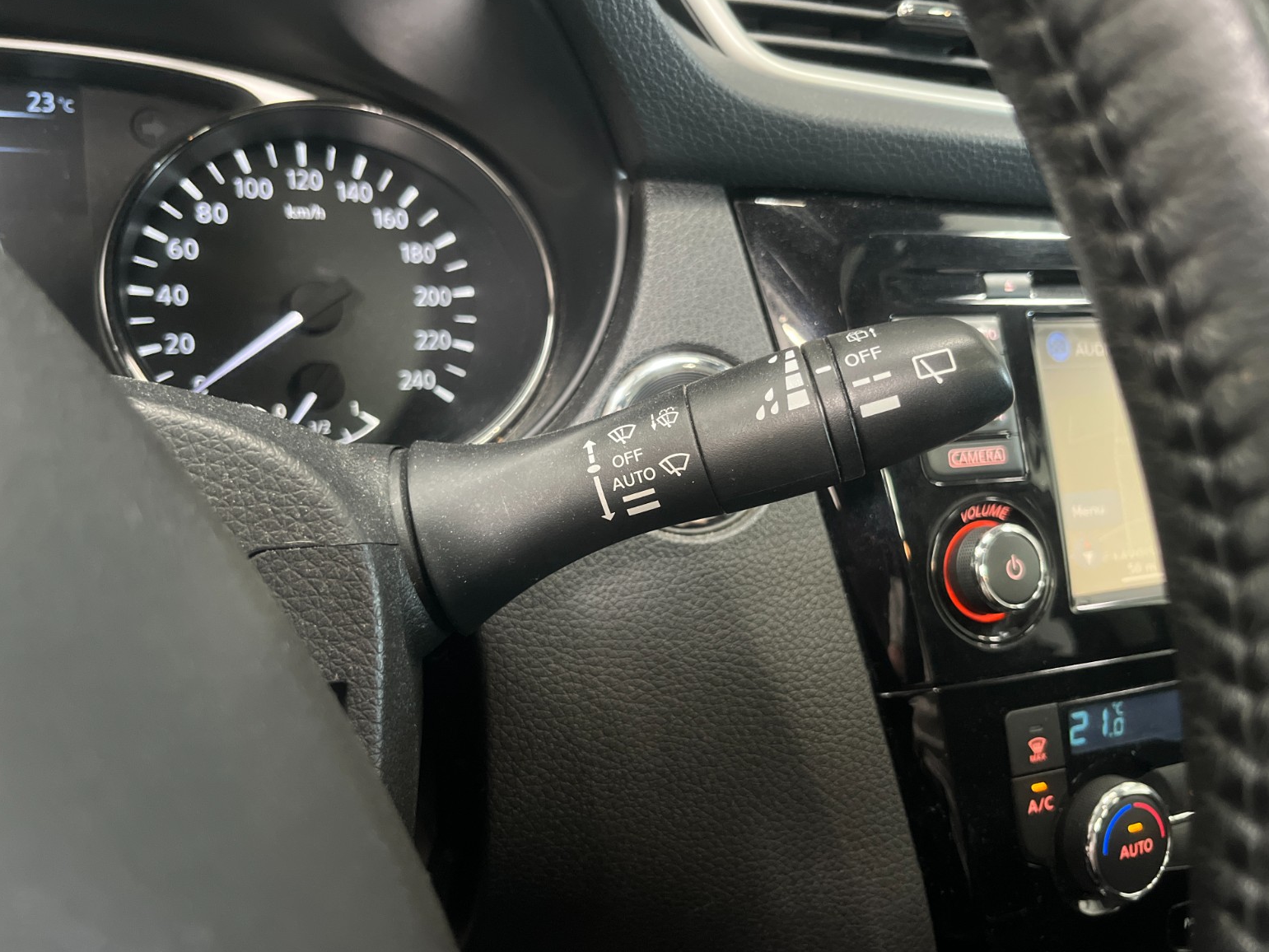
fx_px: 990
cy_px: 472
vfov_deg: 51.4
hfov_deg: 65.3
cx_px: 656
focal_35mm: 27
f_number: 1.6
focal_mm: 5.1
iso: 400
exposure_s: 1/33
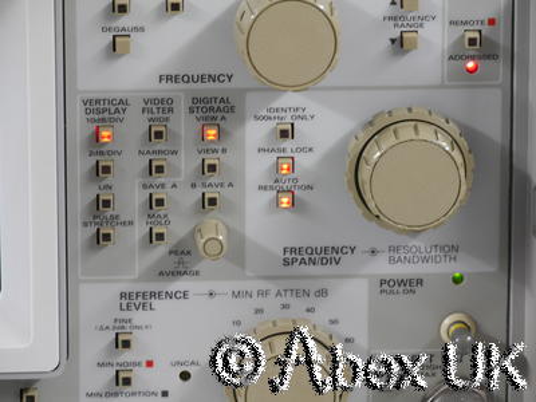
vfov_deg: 5.3
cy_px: 201
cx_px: 268
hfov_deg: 7.1
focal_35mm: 280
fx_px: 4336
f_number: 8
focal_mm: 140
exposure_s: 1/2
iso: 200
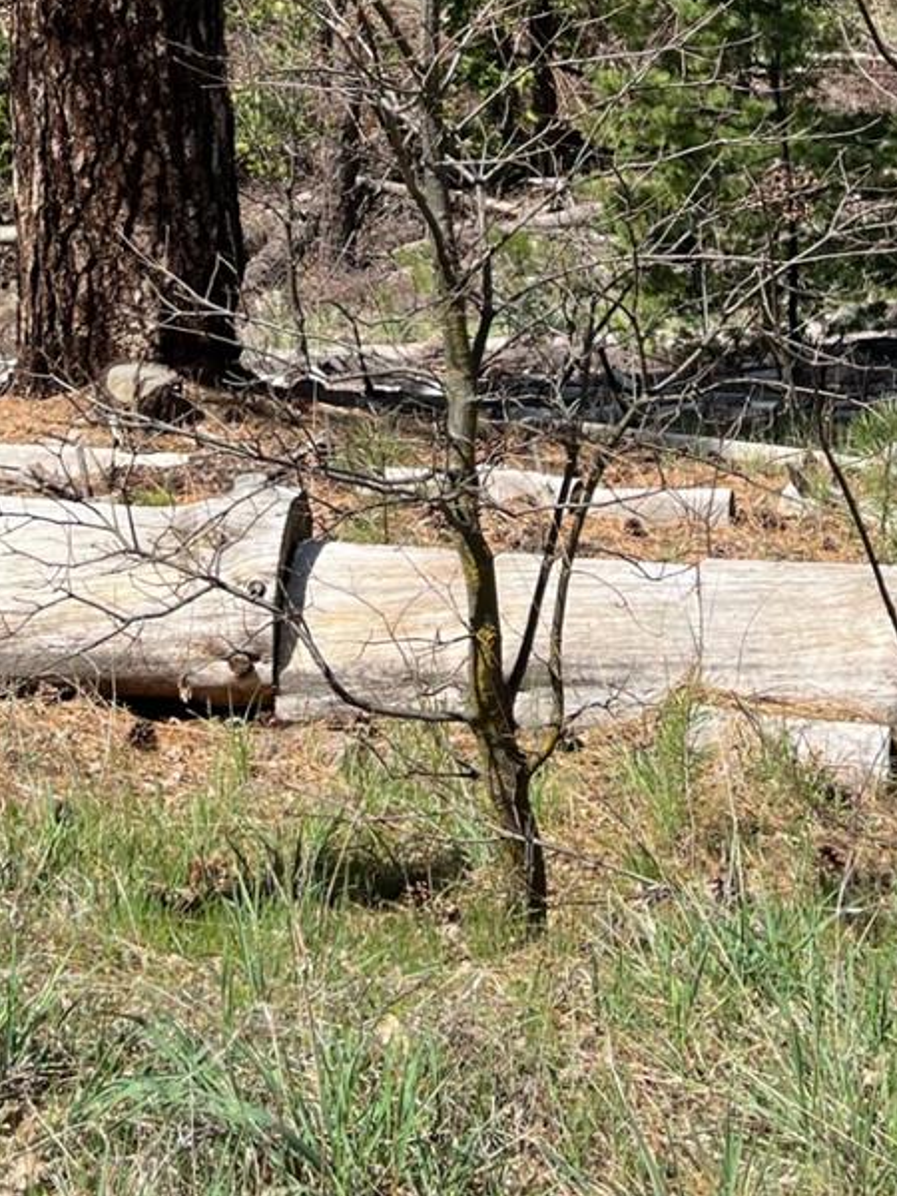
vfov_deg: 28.8
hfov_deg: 22.6
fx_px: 2246
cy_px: 142
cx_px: 372
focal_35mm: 65
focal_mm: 5.7
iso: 50
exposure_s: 1/2571
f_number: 1.5
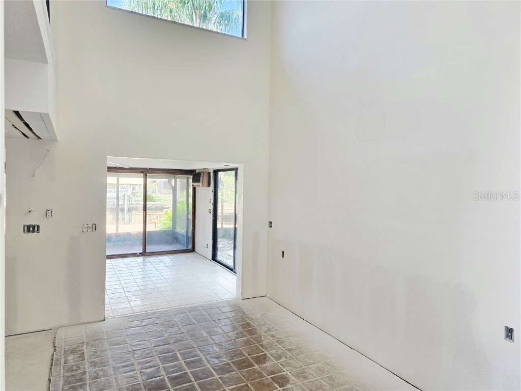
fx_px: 346
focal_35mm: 23
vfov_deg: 58.9
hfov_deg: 73.9
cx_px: 260
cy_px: 196
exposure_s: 1/120
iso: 160
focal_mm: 6.3
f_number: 1.7
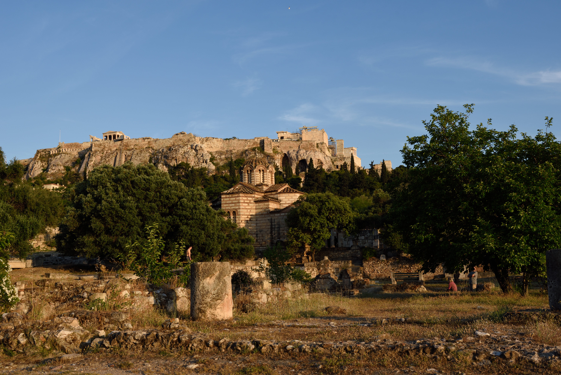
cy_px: 188
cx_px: 280
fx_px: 592
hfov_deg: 50.7
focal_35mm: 38
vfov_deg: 35.1
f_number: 9
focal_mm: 38
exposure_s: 1/125
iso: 100
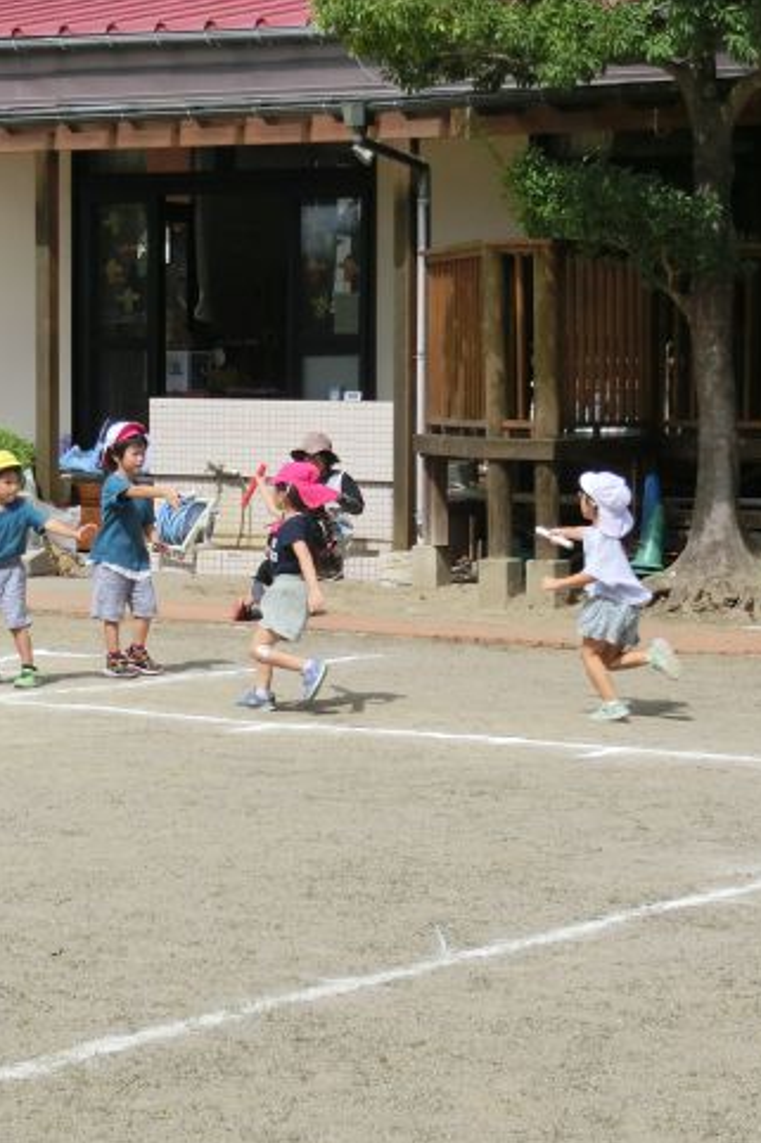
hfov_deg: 12.2
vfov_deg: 18.3
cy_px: 570
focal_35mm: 112
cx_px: 309
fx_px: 3554
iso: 80
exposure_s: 1/500
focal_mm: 14.3
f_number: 5.4
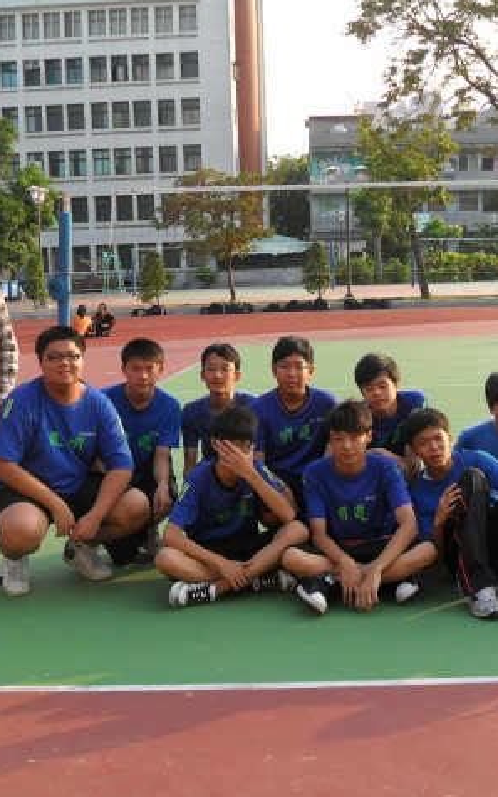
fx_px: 1085
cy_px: 399
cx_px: 344
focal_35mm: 50
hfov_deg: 25.7
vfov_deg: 40.3
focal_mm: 6.2
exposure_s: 1/350
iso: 100
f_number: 2.8
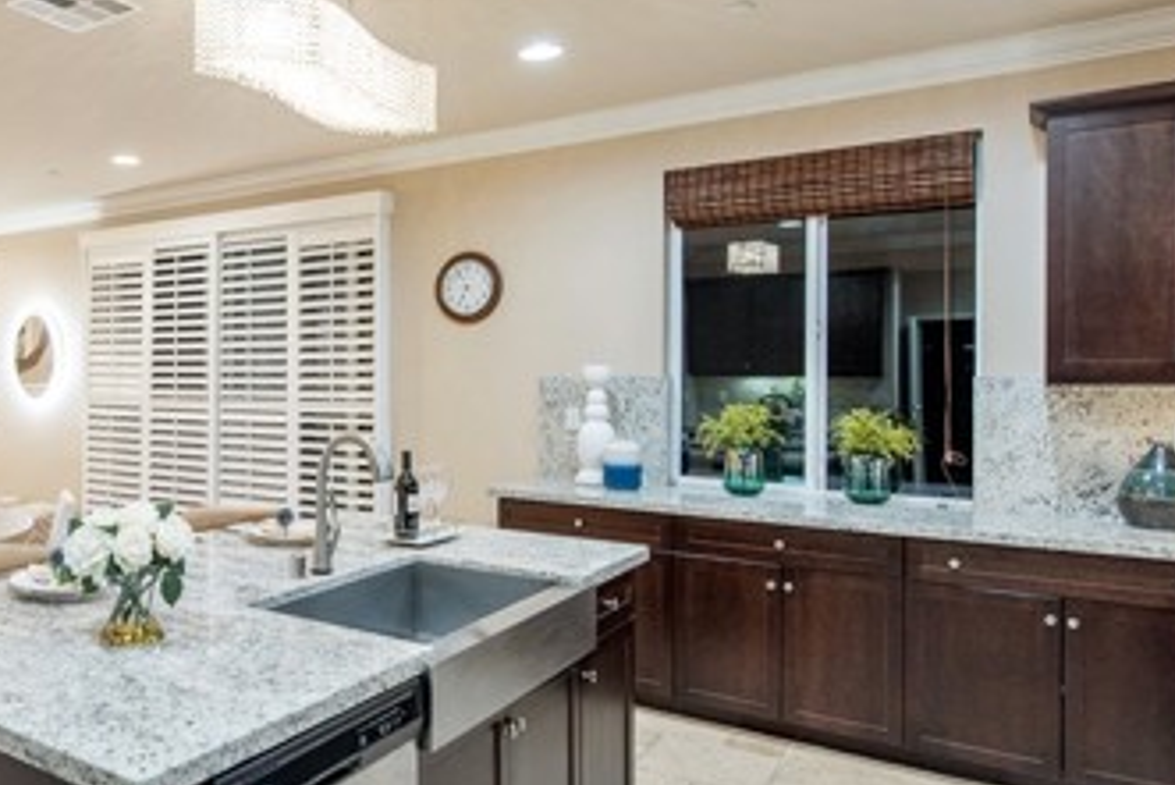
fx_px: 947
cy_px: 392
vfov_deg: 45.0
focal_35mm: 29
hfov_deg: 57.9
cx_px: 206
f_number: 4
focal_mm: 15
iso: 560
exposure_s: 1/60
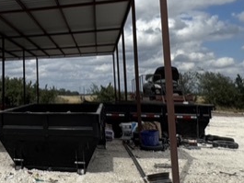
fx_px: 381
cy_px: 35
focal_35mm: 54
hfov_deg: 31.1
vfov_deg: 26.5
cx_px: -32
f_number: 2.2
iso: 50
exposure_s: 1/2985
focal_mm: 2.22
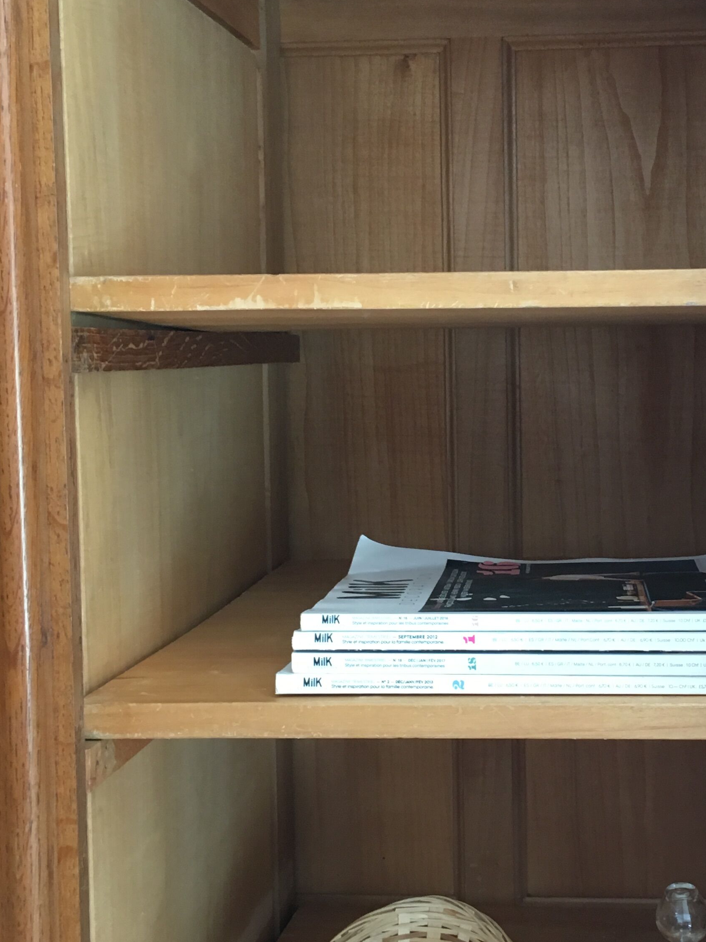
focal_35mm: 52
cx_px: 525
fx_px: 1414
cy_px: 444
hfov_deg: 27.7
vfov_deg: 36.8
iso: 125
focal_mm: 4.15
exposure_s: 1/33
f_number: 2.2
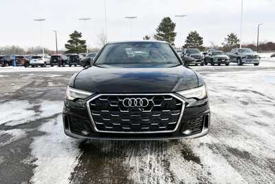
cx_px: 138
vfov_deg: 43.6
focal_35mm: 30
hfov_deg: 61.9
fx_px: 229
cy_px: 92
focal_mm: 20
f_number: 8
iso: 140
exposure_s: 1/250
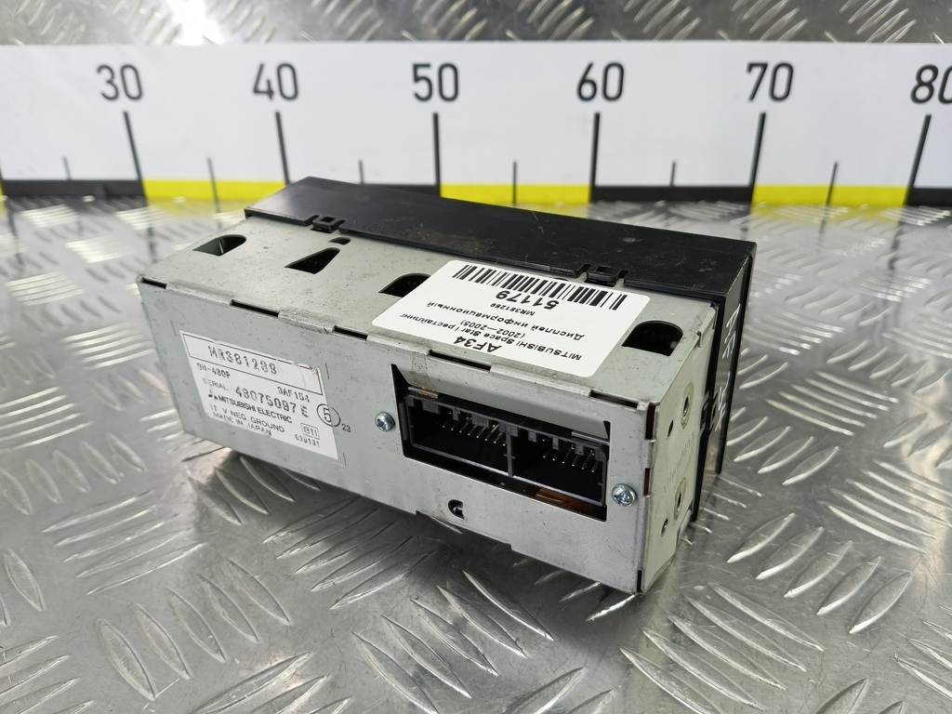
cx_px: 476
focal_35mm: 23
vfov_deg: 58.9
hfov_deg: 73.9
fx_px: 633
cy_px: 357
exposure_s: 1/50
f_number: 1.6
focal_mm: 4.11
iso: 133
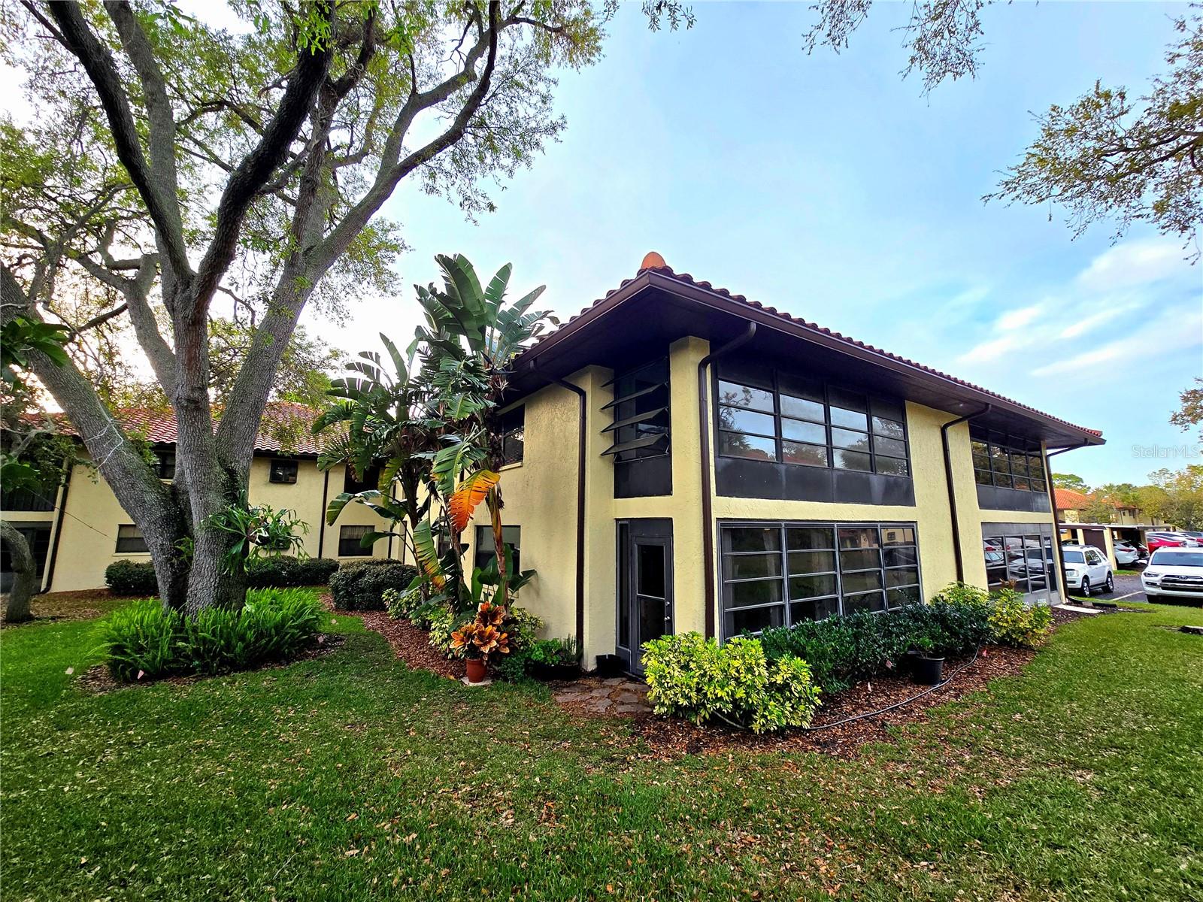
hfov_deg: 106.2
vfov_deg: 89.9
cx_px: 602
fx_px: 452
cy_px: 451
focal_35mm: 13
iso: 80
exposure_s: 1/120
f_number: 2.2
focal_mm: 2.2
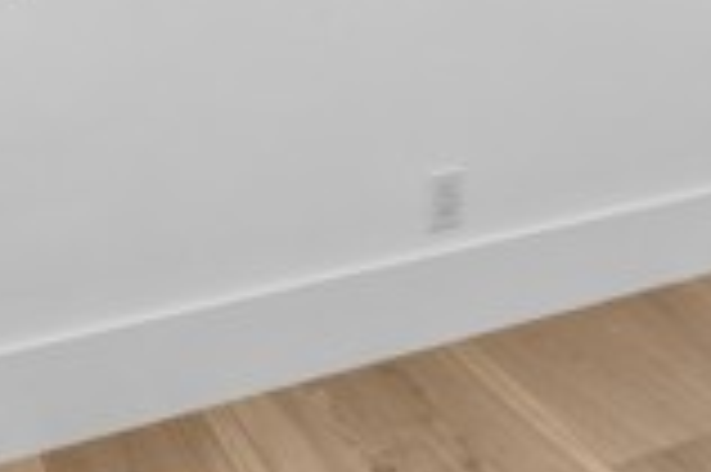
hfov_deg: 26.4
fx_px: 1361
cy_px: -220
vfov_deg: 17.8
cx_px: 828
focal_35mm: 69
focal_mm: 17
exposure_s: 1/30
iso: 200
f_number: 9
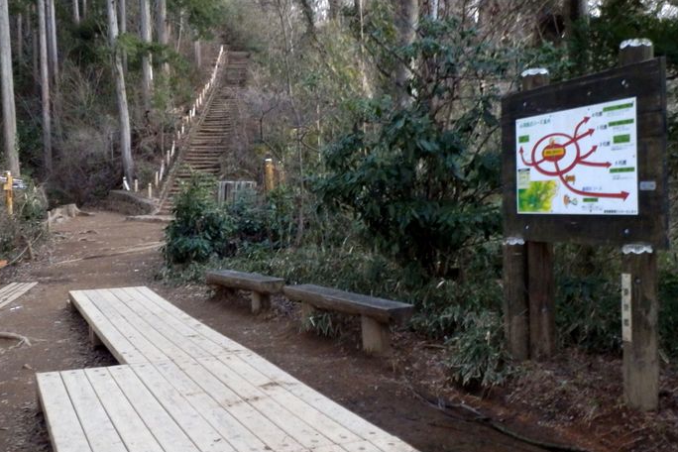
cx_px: 285
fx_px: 847
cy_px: 217
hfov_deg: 43.5
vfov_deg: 29.9
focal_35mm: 45
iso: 800
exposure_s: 1/8
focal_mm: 6.6
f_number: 3.9
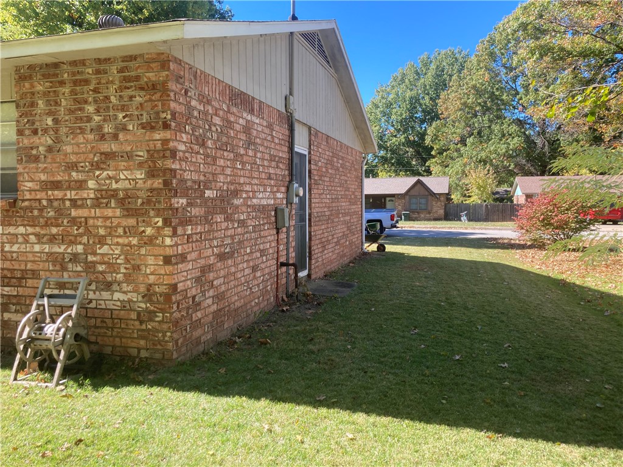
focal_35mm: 28
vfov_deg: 49.7
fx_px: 504
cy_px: 234
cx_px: 312
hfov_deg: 63.4
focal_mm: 3.99
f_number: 1.8
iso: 20
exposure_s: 1/302
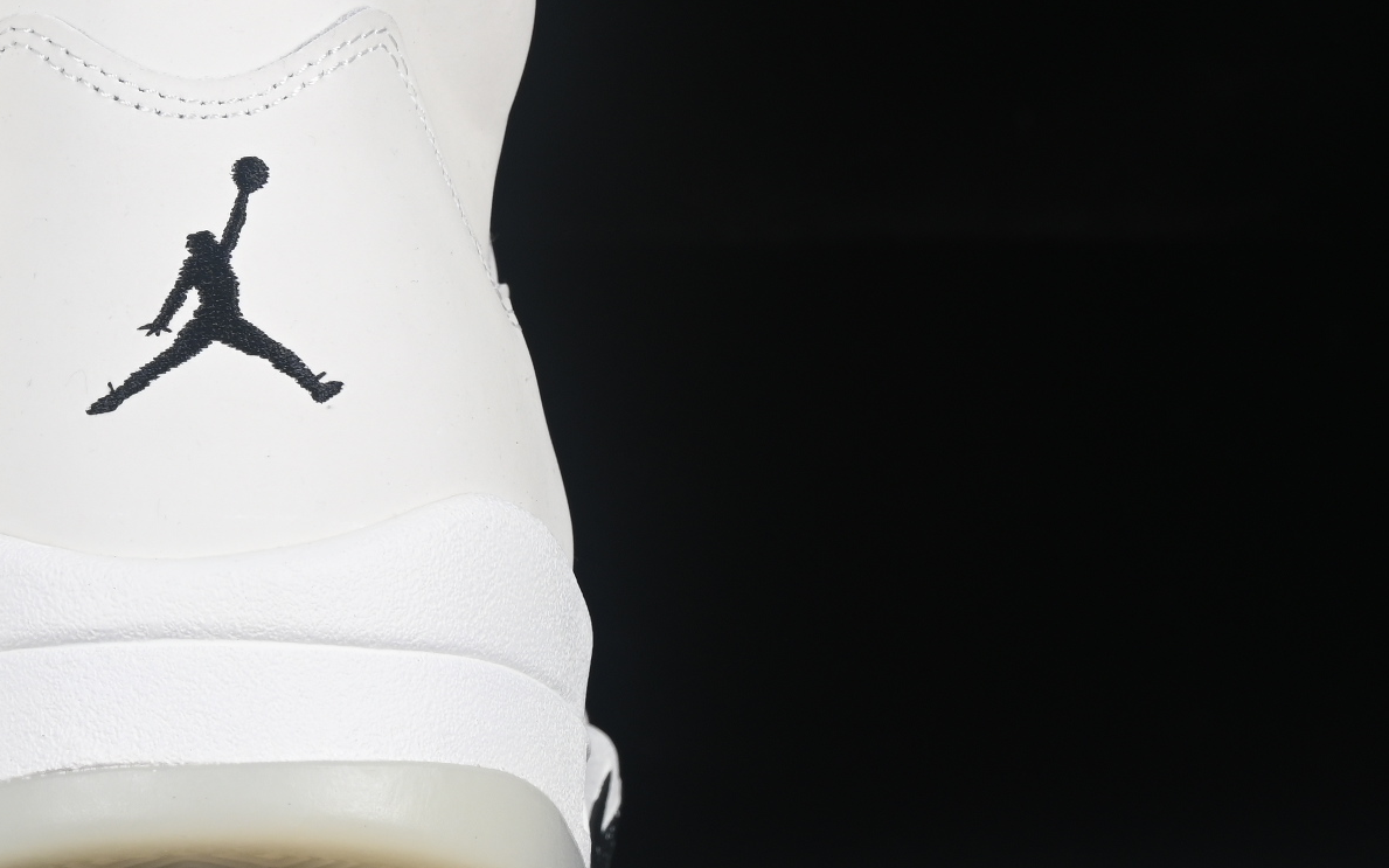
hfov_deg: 11.5
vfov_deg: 7.3
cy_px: 231
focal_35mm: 179
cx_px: -195
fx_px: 6776
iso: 160
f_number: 8
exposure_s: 1/80
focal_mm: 50
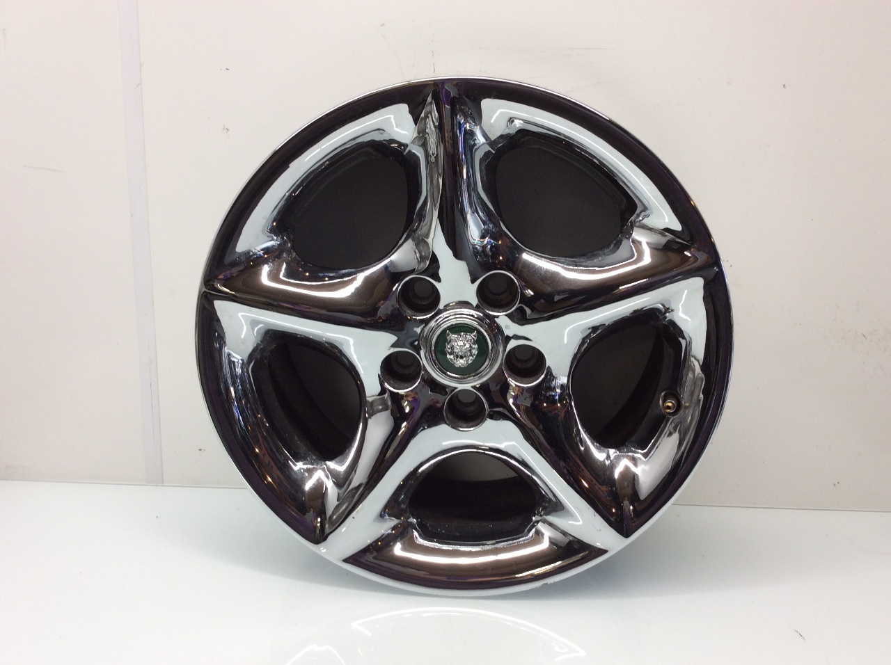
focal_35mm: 32
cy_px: 332
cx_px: 446
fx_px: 822
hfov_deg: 56.9
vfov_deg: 44.1
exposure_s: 1/40
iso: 40
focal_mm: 3.3
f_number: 2.4
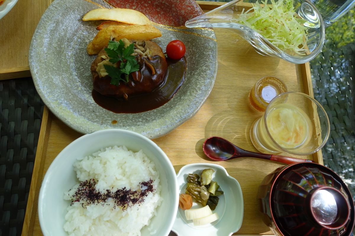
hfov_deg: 73.7
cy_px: 118
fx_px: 237
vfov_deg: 53.1
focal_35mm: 24
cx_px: 178
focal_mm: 8.8
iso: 200
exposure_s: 1/80
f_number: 4
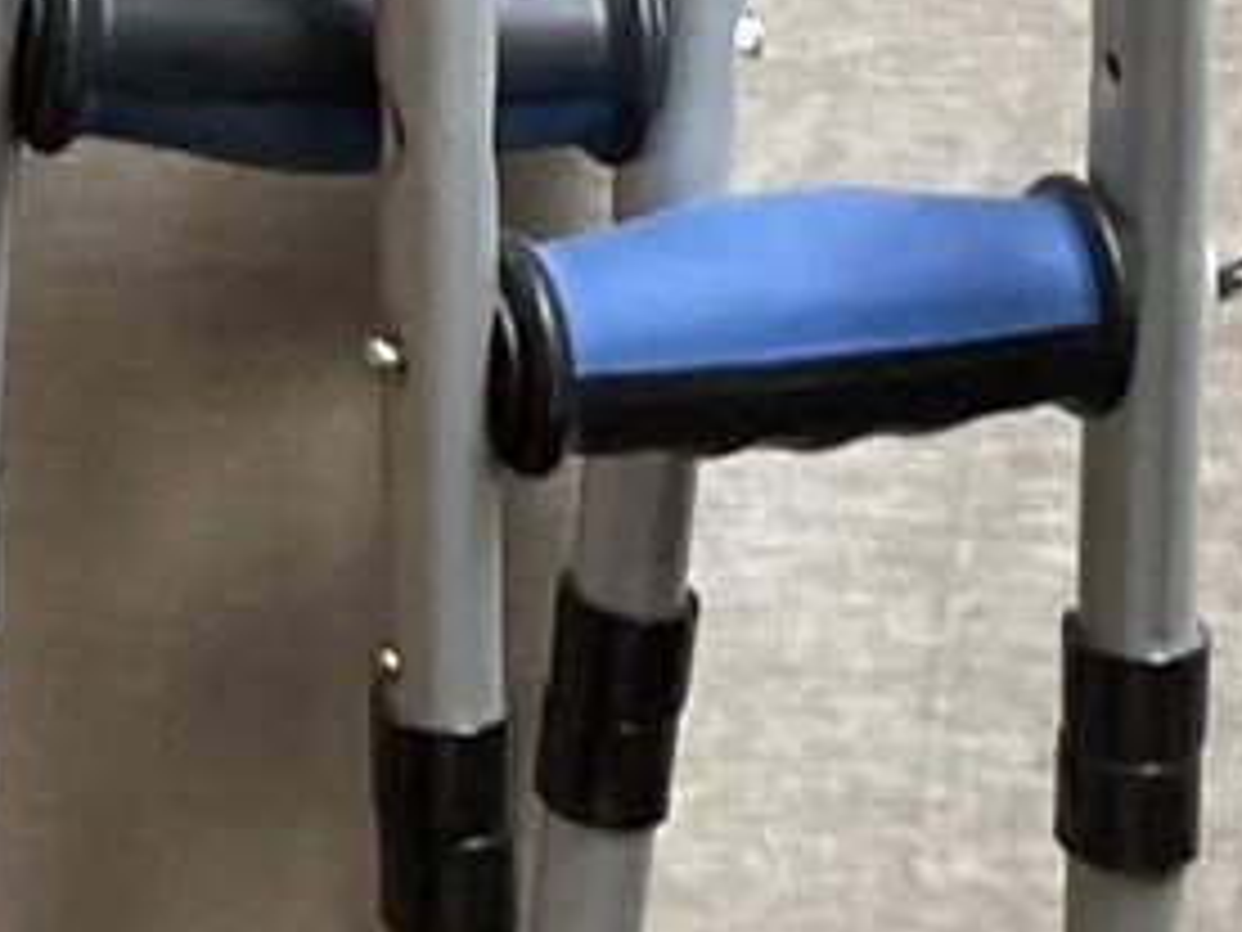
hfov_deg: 11.1
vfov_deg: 8.5
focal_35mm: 170
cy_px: -579
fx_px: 6099
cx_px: -727
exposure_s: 1/40
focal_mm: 3.3
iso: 250
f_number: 2.4
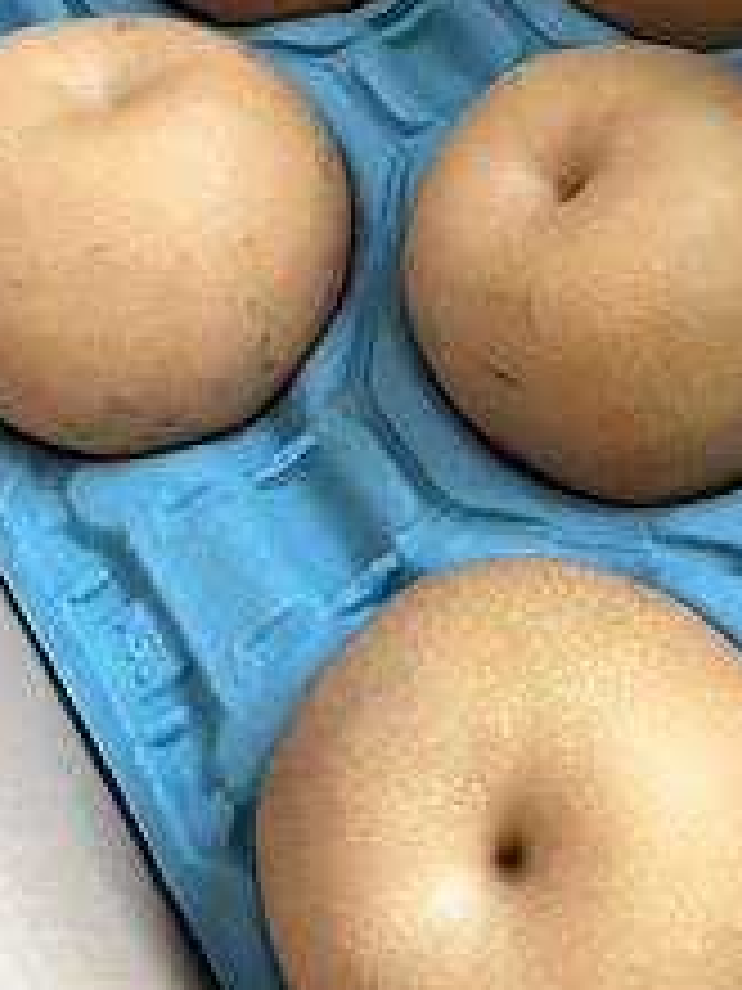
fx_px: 1458
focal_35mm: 51
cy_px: 162
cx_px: 517
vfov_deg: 35.9
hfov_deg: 28.3
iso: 500
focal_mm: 3.99
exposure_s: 1/30
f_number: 1.8
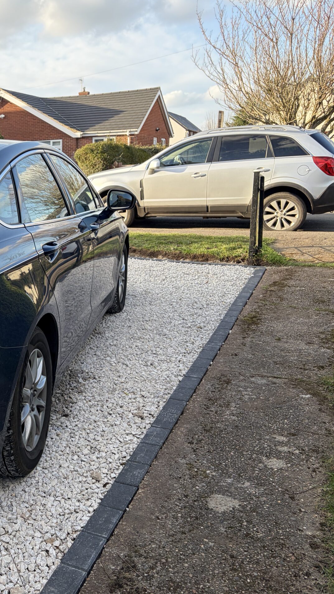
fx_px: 598
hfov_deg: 28.2
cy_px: 297
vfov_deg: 52.8
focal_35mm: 38
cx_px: -40
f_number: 1.6
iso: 64
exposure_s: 1/773
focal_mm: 5.96
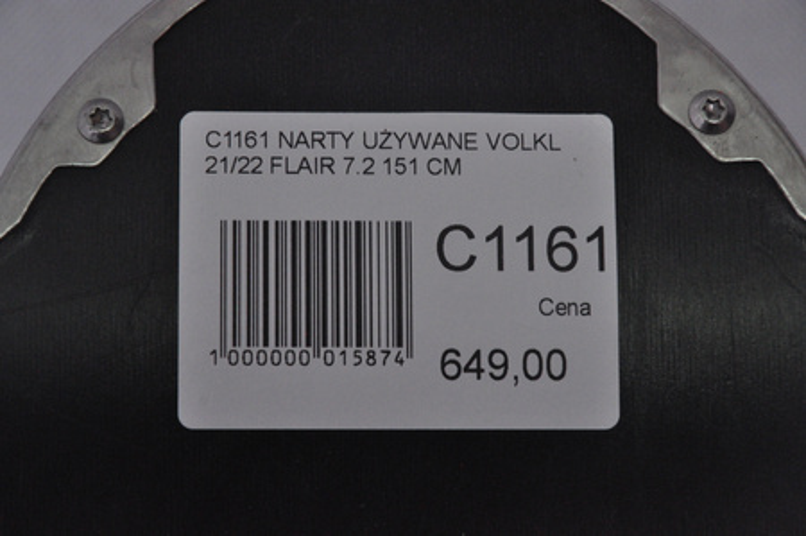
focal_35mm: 158
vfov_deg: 8.7
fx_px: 3522
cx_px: 403
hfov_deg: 13.1
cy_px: 268
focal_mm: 105
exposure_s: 1/125
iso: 3200
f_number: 9.5
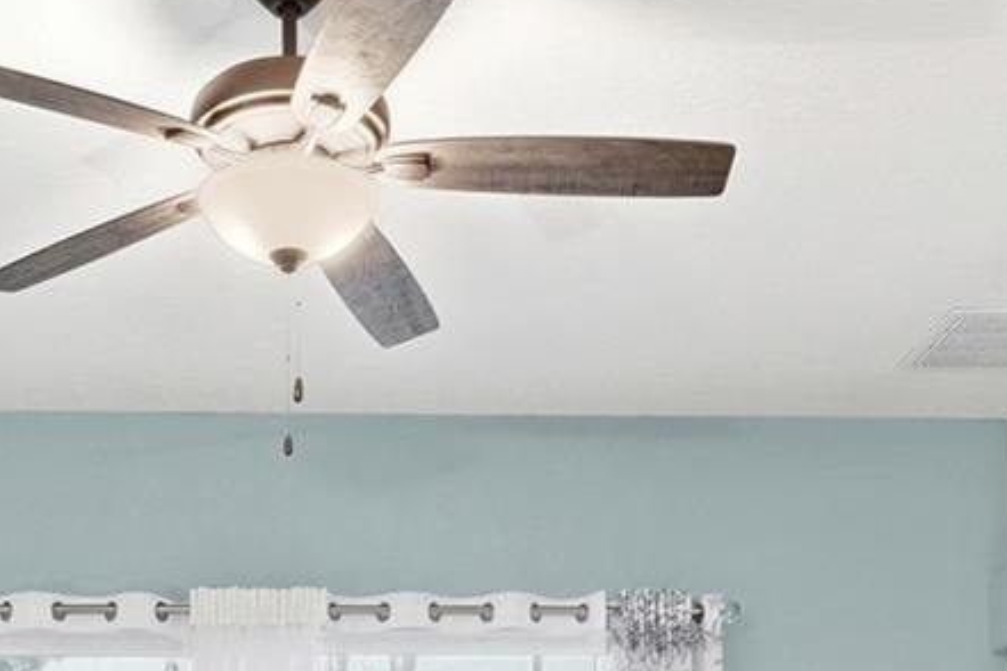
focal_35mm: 60
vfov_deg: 19.4
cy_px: 1038
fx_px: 1673
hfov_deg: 33.0
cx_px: 290
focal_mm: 11
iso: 400
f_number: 8
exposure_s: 1/100
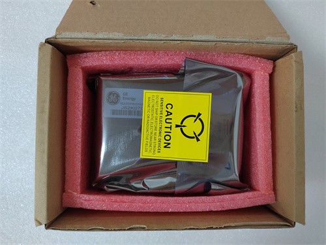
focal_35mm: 23
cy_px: 122
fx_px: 217
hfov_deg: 73.9
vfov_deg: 58.9
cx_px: 163
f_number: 1.9
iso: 2488
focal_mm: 5.52
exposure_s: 1/100
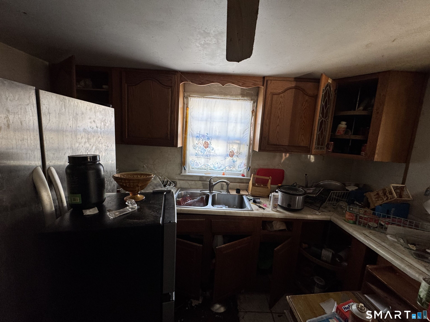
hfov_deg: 102.1
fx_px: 174
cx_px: 215
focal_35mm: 14
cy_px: 161
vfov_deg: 85.7
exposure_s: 1/99
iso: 160
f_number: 2.2
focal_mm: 2.22
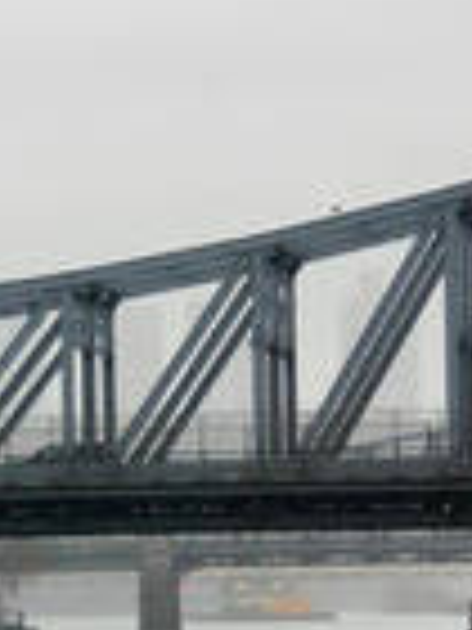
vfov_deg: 4.4
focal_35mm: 446
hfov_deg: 3.3
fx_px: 8108
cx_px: -22
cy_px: 369
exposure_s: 1/200
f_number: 5
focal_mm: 62
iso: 250
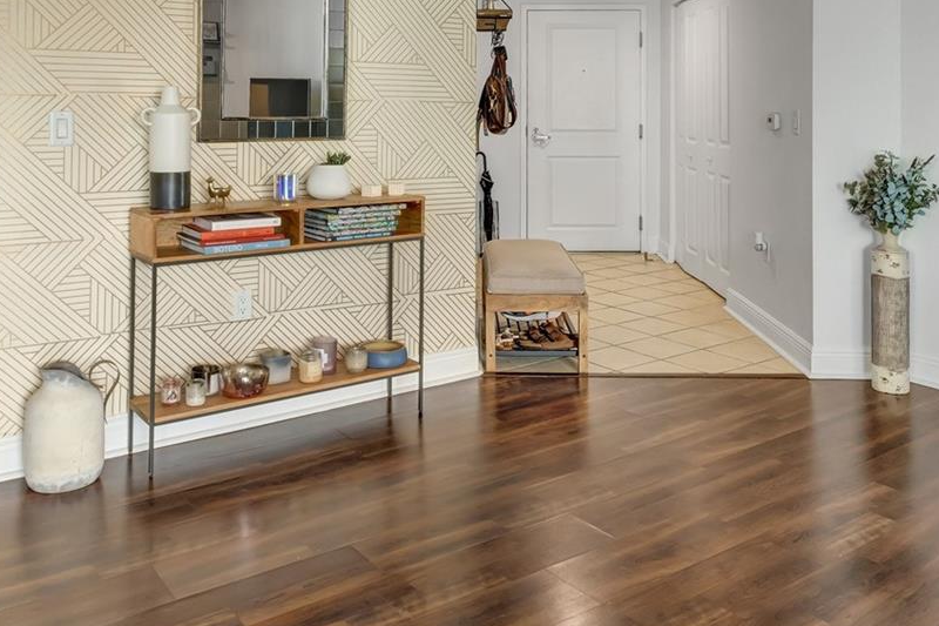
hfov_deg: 61.9
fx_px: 782
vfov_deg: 41.5
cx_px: 455
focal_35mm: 30
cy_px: 115
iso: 1000
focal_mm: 10
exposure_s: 1/13
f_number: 8
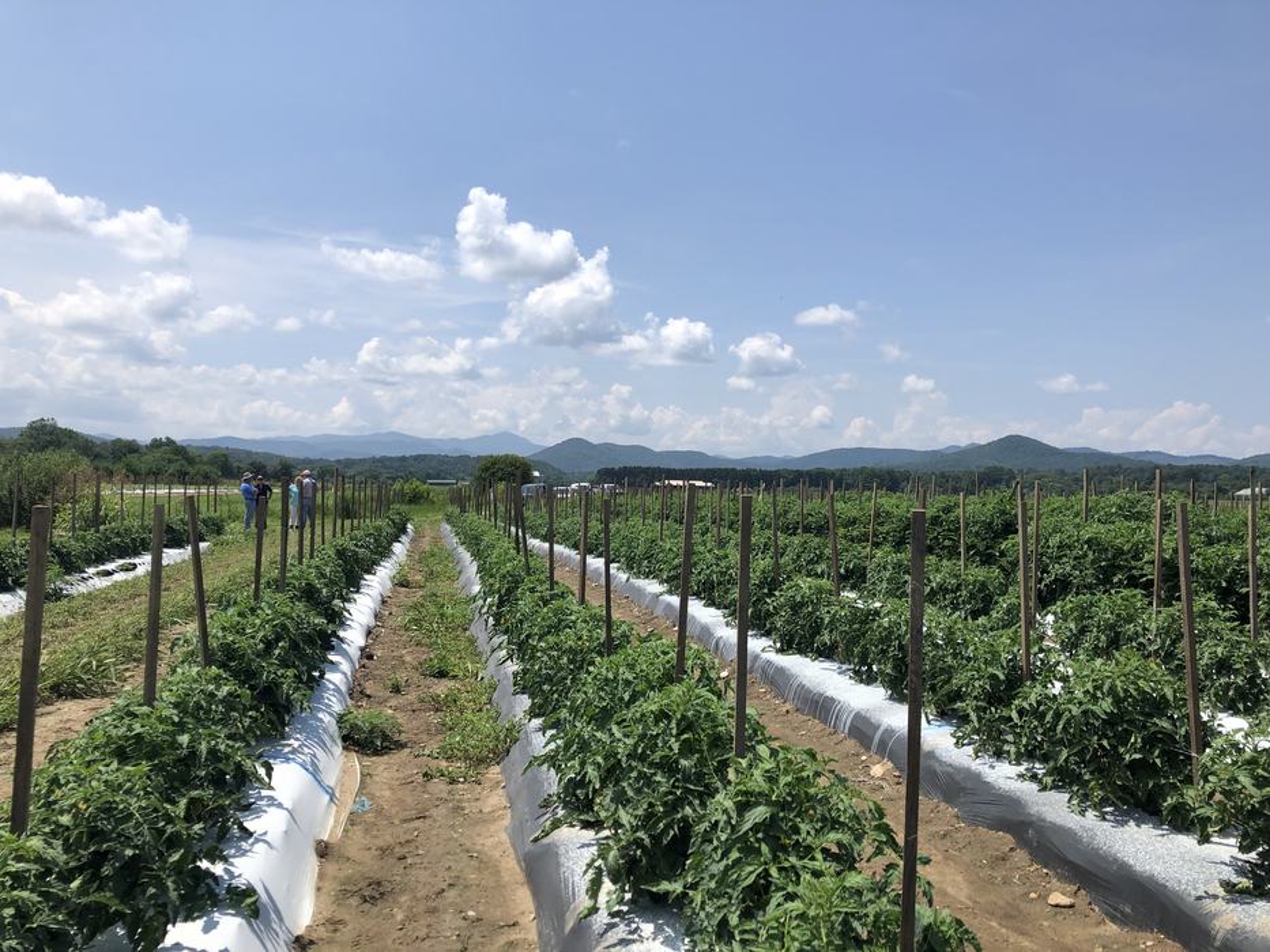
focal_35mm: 28
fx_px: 1027
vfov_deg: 49.8
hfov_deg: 63.4
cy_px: 476
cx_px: 635
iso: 20
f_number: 1.8
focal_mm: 3.99
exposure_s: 1/3003
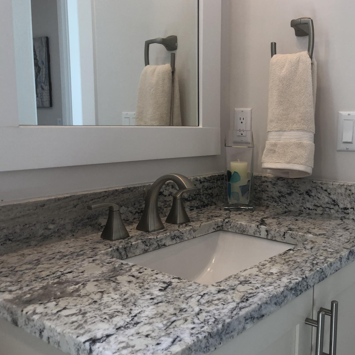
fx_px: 429
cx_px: 252
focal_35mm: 37
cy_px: 189
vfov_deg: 44.9
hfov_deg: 43.9
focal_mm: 3.99
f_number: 1.8
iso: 25
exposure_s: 1/40
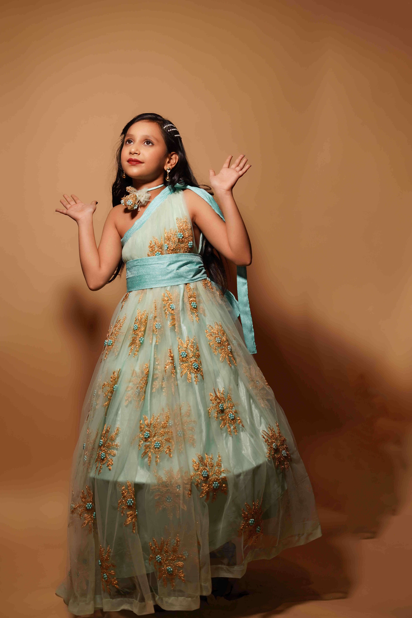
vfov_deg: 39.6
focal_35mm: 50
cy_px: 309
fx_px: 858
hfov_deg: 27.0
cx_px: 206
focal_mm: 50
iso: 400
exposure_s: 1/200
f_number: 2.8
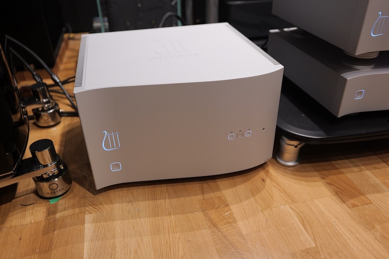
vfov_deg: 45.0
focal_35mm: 29
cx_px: 194
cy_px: 130
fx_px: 313
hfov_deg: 63.7
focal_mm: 28
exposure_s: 1/100
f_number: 2.8
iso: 1600
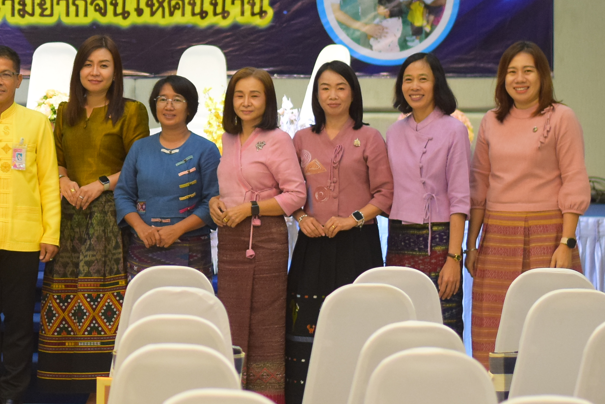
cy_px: 43
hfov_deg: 12.2
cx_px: -41
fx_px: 2790
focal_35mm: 166
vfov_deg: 8.2
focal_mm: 50
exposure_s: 1/250
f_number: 2.5
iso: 1600
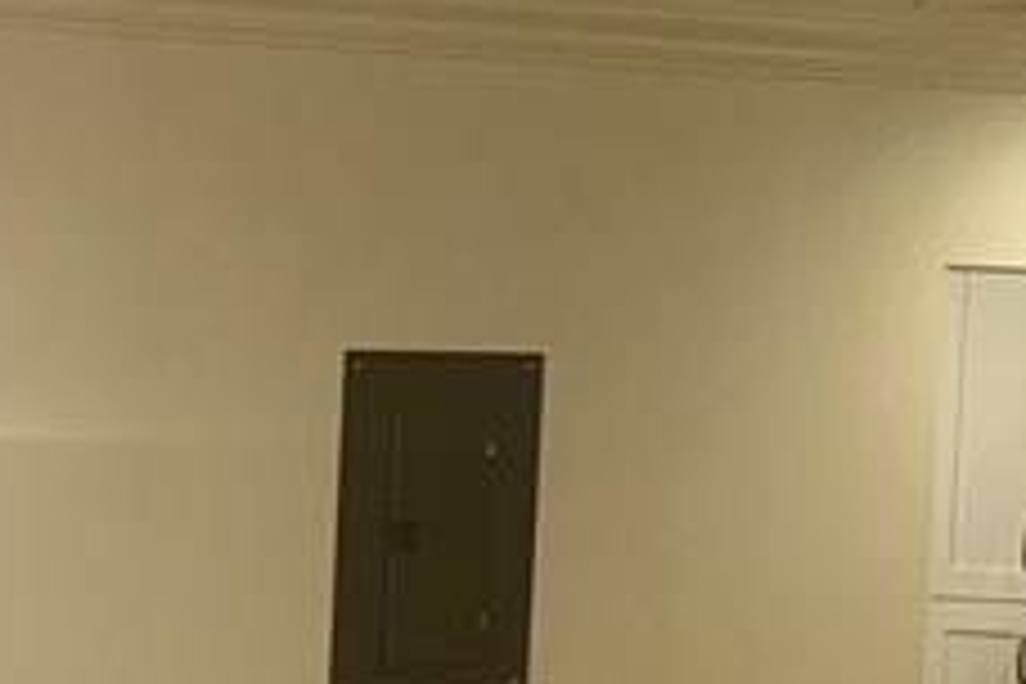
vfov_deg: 11.9
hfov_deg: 16.7
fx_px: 3192
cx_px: -490
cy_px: 846
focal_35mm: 112
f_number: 1.78
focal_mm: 6.86
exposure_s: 1/120
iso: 80
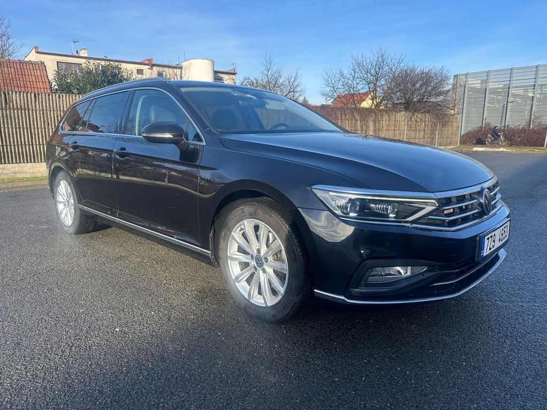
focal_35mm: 24
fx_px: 379
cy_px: 205
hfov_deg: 71.6
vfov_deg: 56.8
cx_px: 274
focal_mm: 6.86
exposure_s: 1/1321
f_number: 1.78
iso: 80
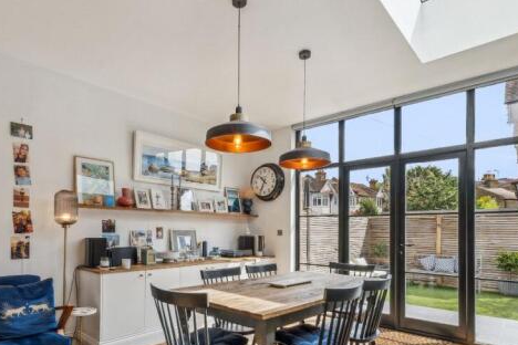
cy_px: 239
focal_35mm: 21
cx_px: 223
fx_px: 302
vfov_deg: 57.7
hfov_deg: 80.7
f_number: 11
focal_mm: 10
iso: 200
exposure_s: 1/40
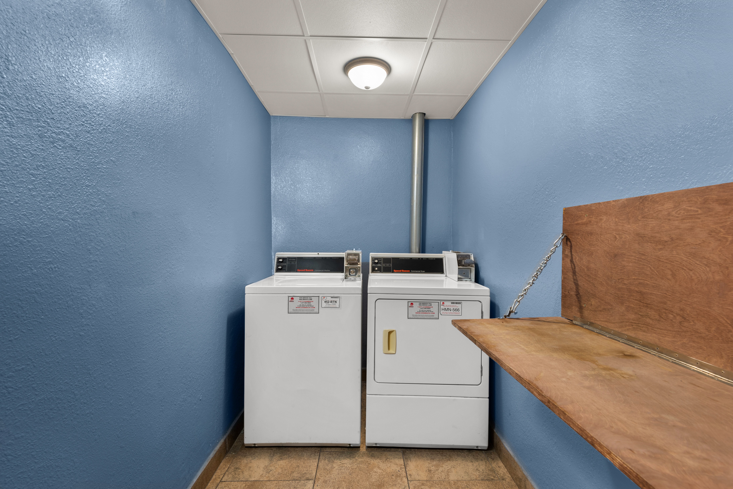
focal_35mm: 16
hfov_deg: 96.7
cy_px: 244
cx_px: 366
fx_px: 326
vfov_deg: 73.8
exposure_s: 1/6
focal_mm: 16
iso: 200
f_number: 9
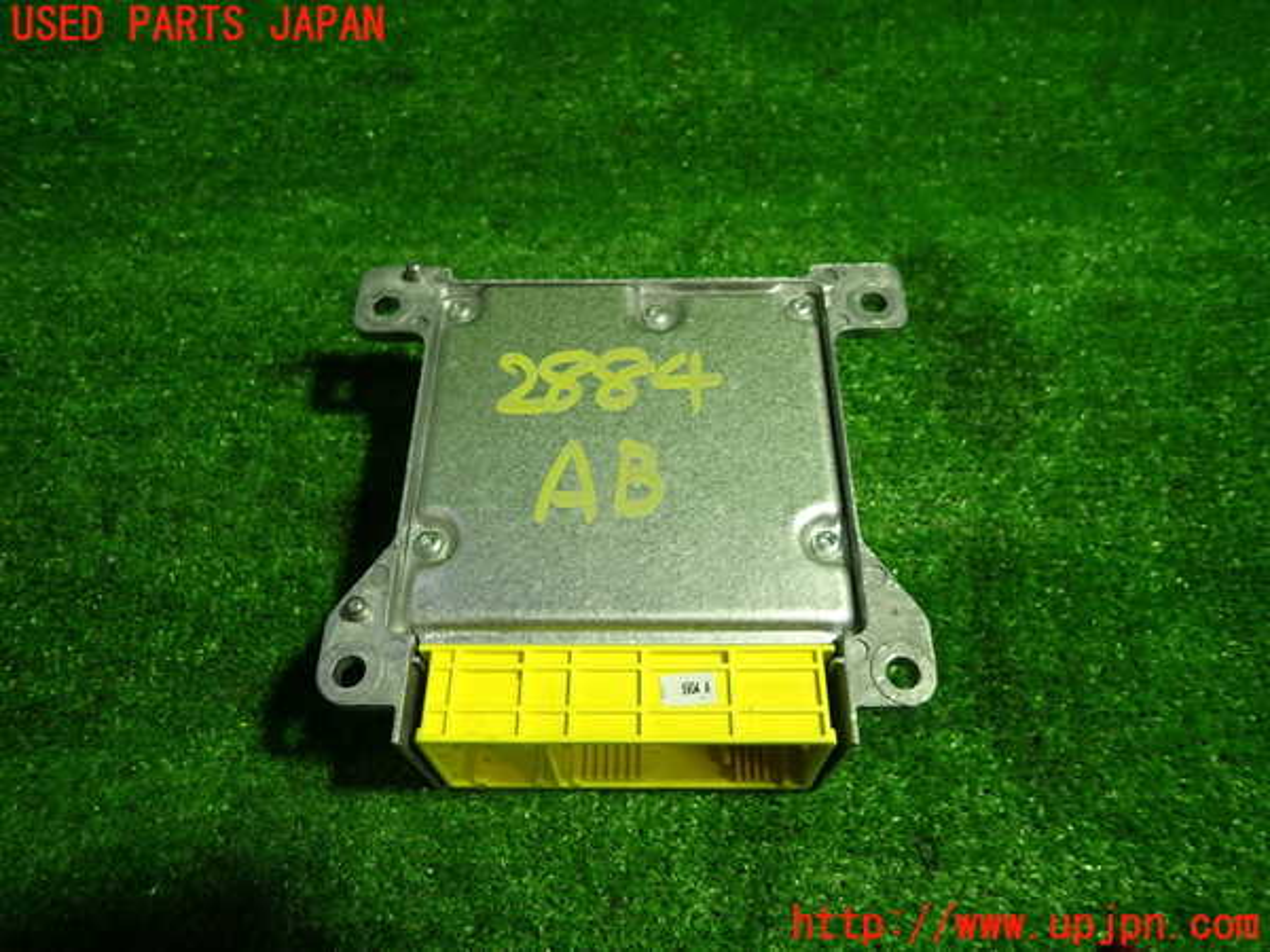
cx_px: 635
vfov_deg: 54.9
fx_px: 917
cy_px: 476
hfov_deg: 69.4
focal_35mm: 25
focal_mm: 4.5
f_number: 2
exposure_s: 1/50
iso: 200
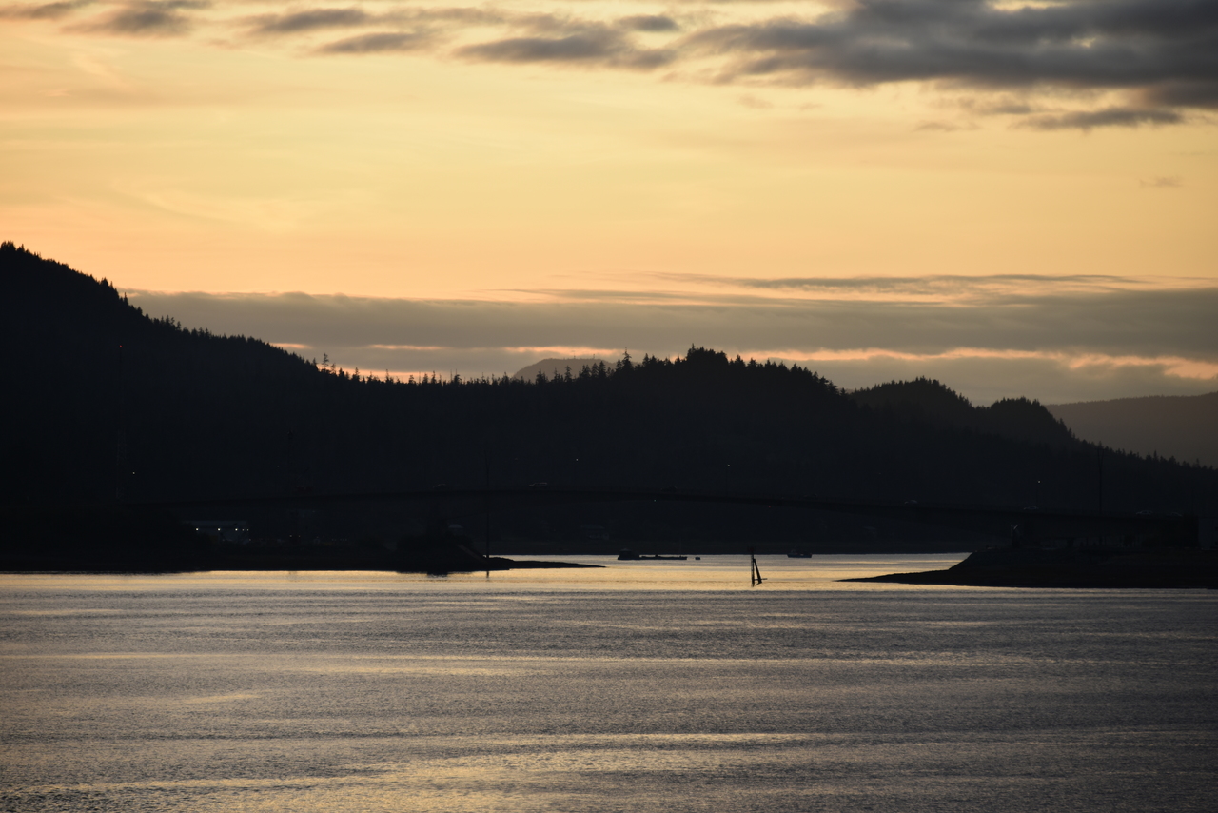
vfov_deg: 6.9
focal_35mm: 200
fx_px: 6768
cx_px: 609
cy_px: 406
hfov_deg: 10.3
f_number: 5.6
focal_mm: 200
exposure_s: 1/400
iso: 180
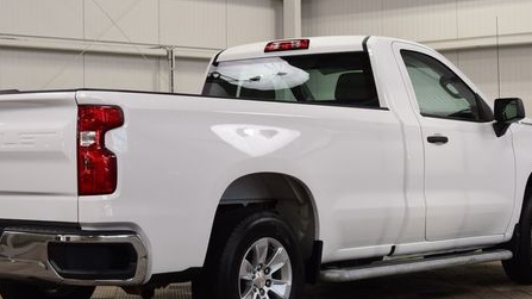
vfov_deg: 15.3
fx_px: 1110
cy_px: 138
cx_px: 226
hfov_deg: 26.9
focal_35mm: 79
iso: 400
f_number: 7.1
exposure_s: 1/40
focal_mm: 35
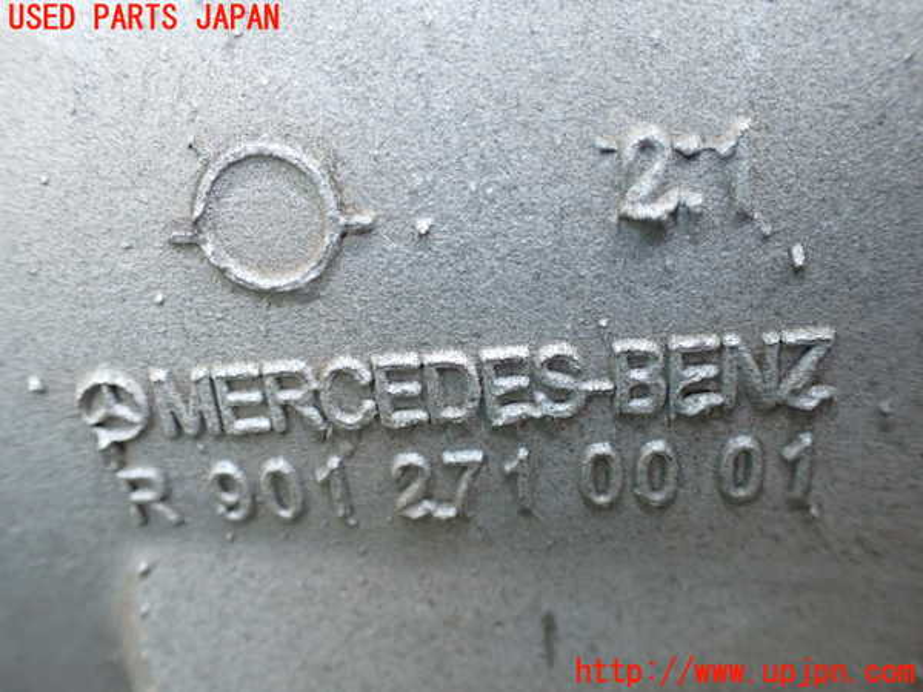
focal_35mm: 30
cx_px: 462
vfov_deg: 46.8
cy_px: 346
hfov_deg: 60.0
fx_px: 800
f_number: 2.3
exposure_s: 1/60
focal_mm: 5.4
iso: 800
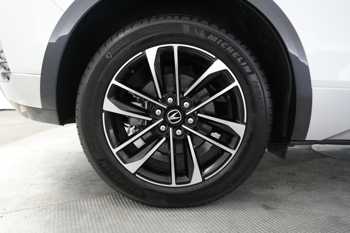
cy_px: 116
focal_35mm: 25
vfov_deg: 51.2
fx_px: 243
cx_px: 175
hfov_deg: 71.5
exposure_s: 1/160
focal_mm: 25
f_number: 2.8
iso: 5000
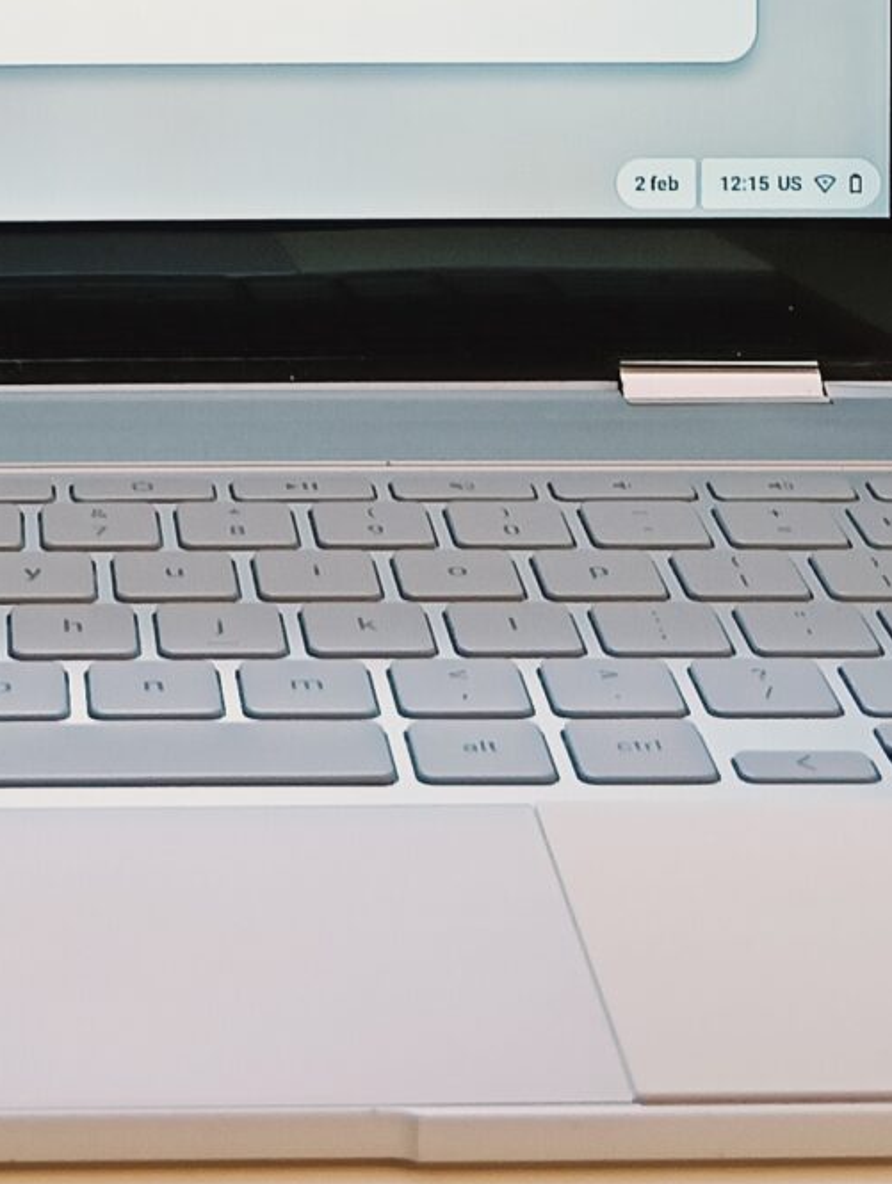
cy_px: -322
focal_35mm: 104
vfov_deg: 17.7
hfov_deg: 14.1
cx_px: 84
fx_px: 3563
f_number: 1.8
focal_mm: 3.98
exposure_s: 1/33.3
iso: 125
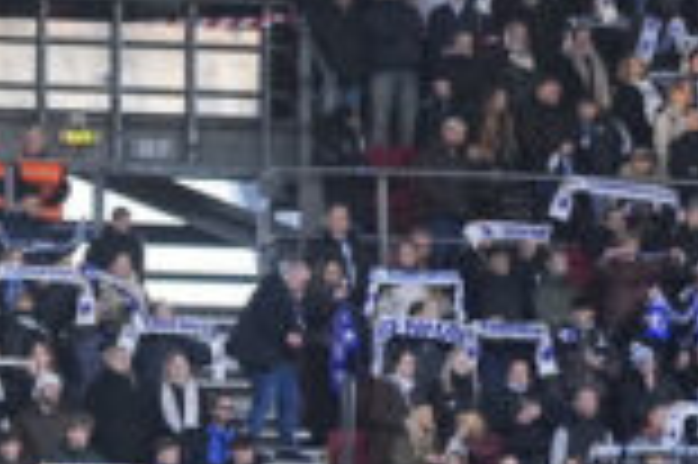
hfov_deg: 3.7
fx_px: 10614
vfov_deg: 2.5
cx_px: -806
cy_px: 1417
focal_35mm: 548
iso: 1000
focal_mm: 83
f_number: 2.8
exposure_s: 1/640
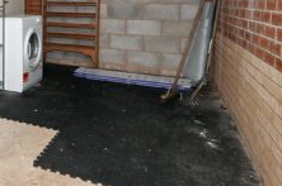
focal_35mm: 39
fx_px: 305
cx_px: -15
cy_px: 15
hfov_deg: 41.4
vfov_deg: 32.2
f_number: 10
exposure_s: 1/60
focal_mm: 15
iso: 2000
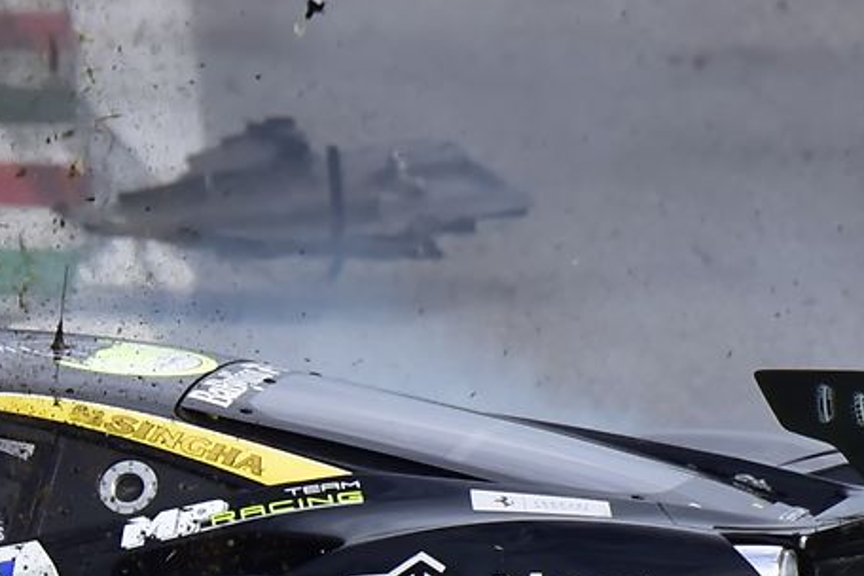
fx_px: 48020
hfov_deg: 1.0
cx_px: 19
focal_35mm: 2001
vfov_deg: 0.7
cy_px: 587
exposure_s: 1/2000
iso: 800
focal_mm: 380
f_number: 5.6
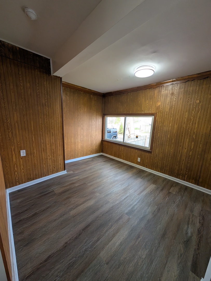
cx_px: 106
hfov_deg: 94.6
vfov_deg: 110.5
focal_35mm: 12
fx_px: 97
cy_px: 140
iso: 104
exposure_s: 1/120
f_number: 1.7
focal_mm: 2.02
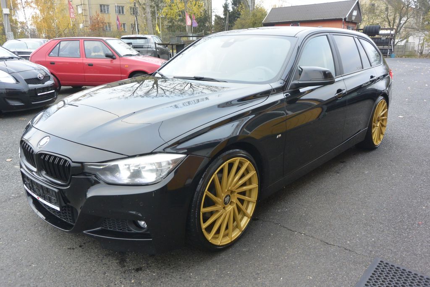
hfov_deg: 65.5
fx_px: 334
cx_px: 215
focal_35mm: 28
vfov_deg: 46.4
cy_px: 144
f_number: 3.5
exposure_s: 1/80
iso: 400
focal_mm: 10.7
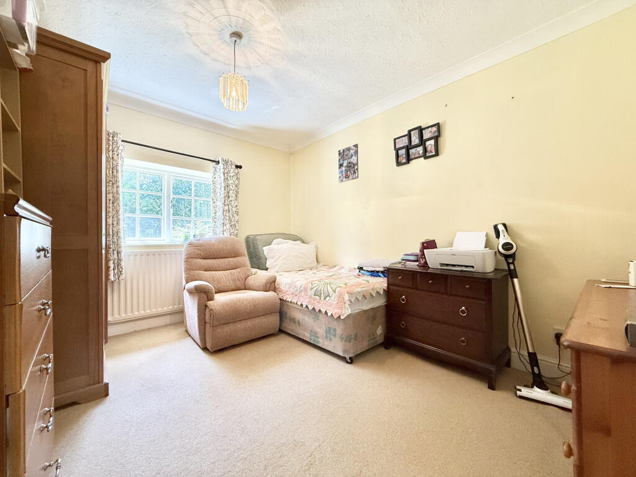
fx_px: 257
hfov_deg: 102.1
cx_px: 318
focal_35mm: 14
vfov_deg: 85.7
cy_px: 238
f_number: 2.2
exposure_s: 1/100
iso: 250
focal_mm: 2.22
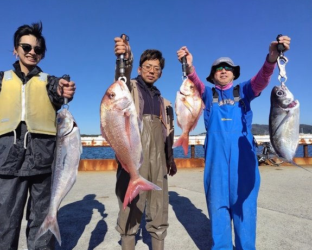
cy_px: 127
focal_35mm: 25
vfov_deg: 56.8
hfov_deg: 67.9
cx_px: 139
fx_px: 231
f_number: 1.9
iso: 50
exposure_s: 1/1340
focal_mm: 5.5
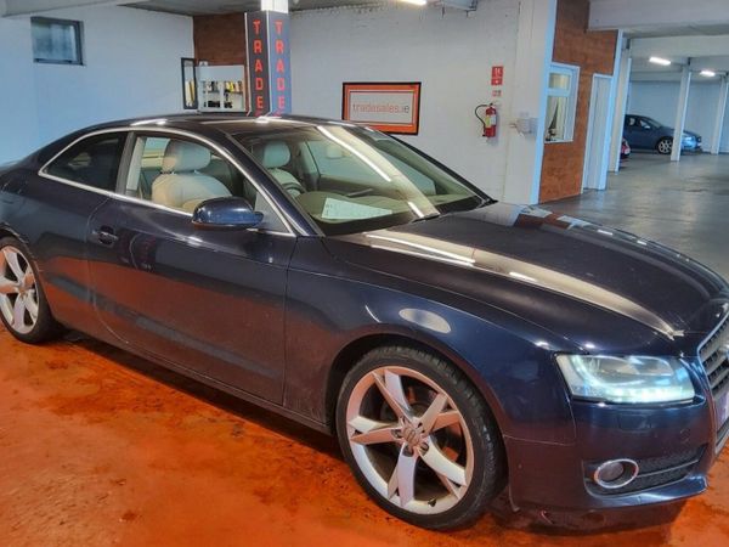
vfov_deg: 53.1
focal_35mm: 26
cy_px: 274
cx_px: 364
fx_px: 548
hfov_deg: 67.3
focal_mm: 3.08
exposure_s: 1/50
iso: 250
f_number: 2
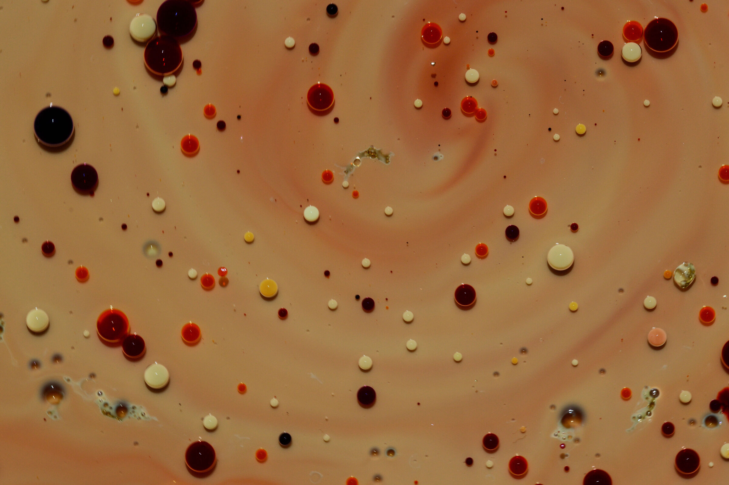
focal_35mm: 158
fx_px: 3187
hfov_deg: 13.1
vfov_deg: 8.7
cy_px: 242
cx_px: 364
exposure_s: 1/60
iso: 200
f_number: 22
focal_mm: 105
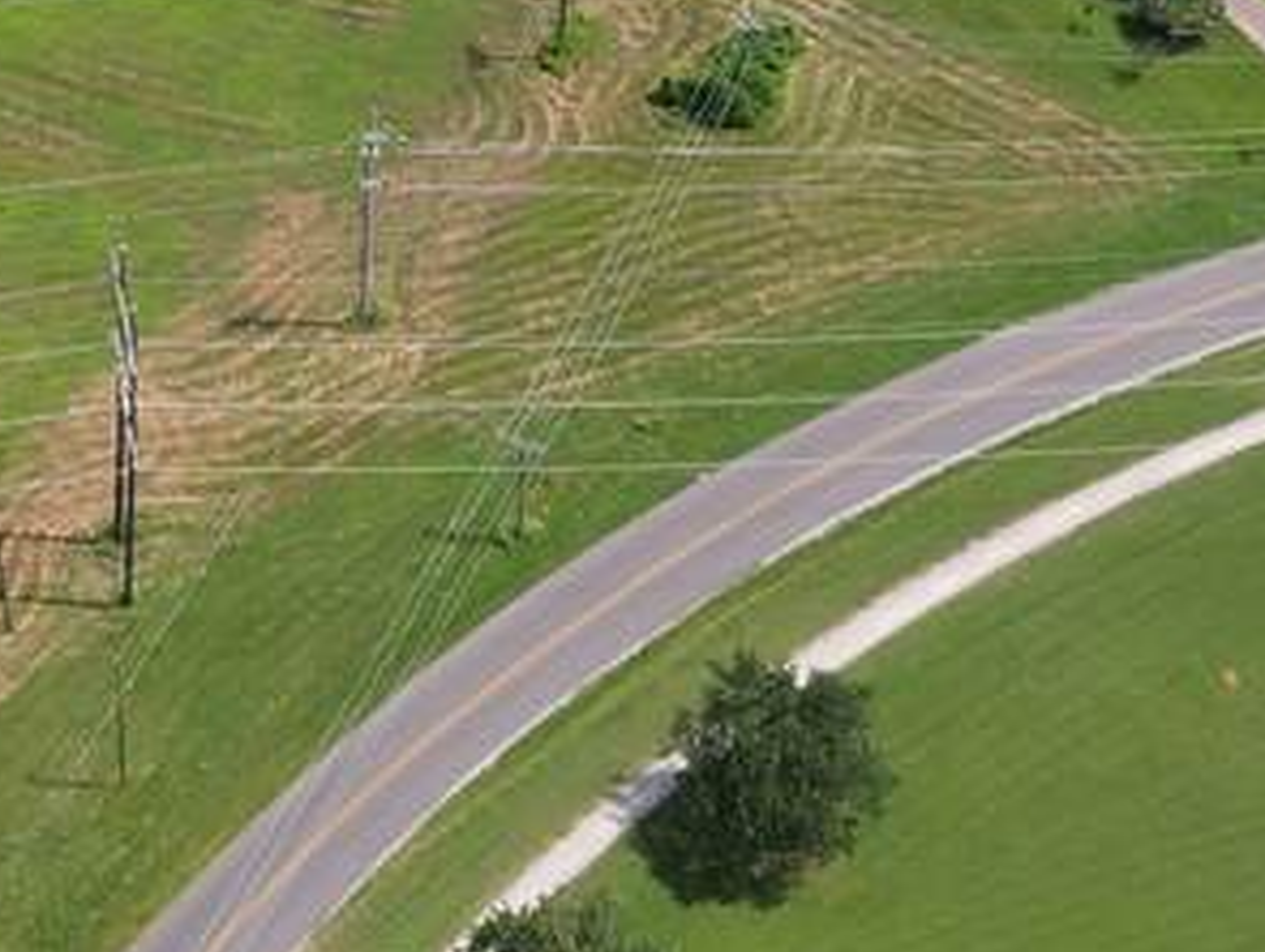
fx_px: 3805
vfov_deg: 13.0
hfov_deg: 18.4
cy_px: -746
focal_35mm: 104
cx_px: 0
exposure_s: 1/3000
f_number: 1.7
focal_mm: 6.72
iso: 140
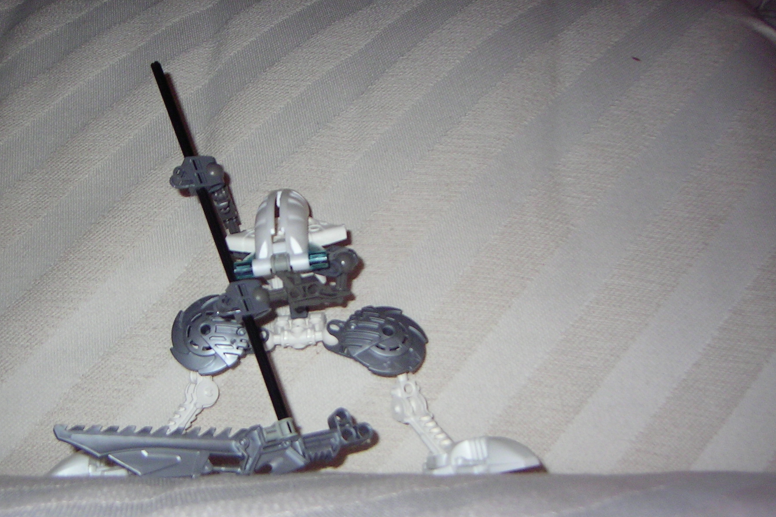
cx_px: 338
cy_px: 274
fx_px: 927
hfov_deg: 45.3
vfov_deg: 31.2
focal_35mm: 43
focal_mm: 5.6
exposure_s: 1/30
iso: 100
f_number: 2.8
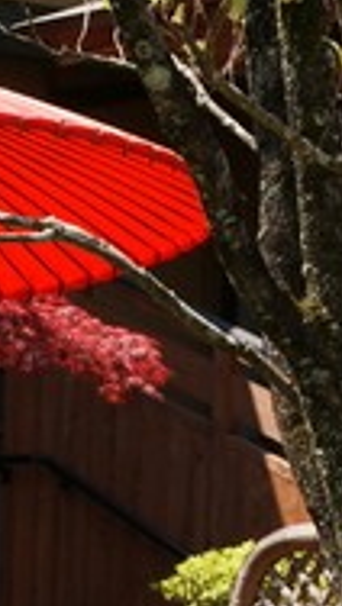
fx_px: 2752
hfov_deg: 6.9
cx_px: -323
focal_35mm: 171
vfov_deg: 12.0
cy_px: 919
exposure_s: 1/200
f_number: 11
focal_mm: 40
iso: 400
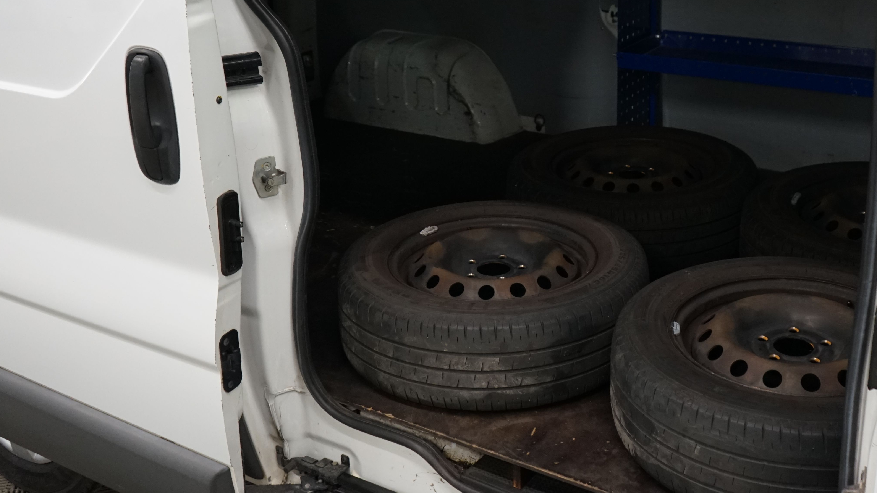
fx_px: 1046
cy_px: 116
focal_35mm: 45
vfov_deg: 26.1
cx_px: 557
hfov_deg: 45.0
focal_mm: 29
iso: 1600
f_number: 3.5
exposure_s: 1/160
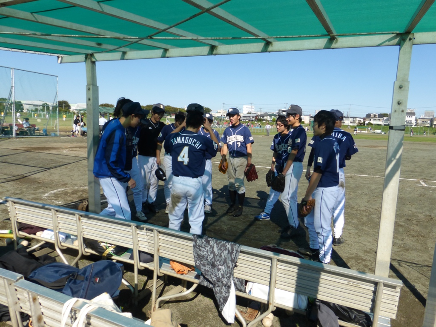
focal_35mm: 25
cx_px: 218
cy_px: 164
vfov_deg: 54.9
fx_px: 315
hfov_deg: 69.4
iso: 100
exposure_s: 1/800
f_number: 4
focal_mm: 4.3
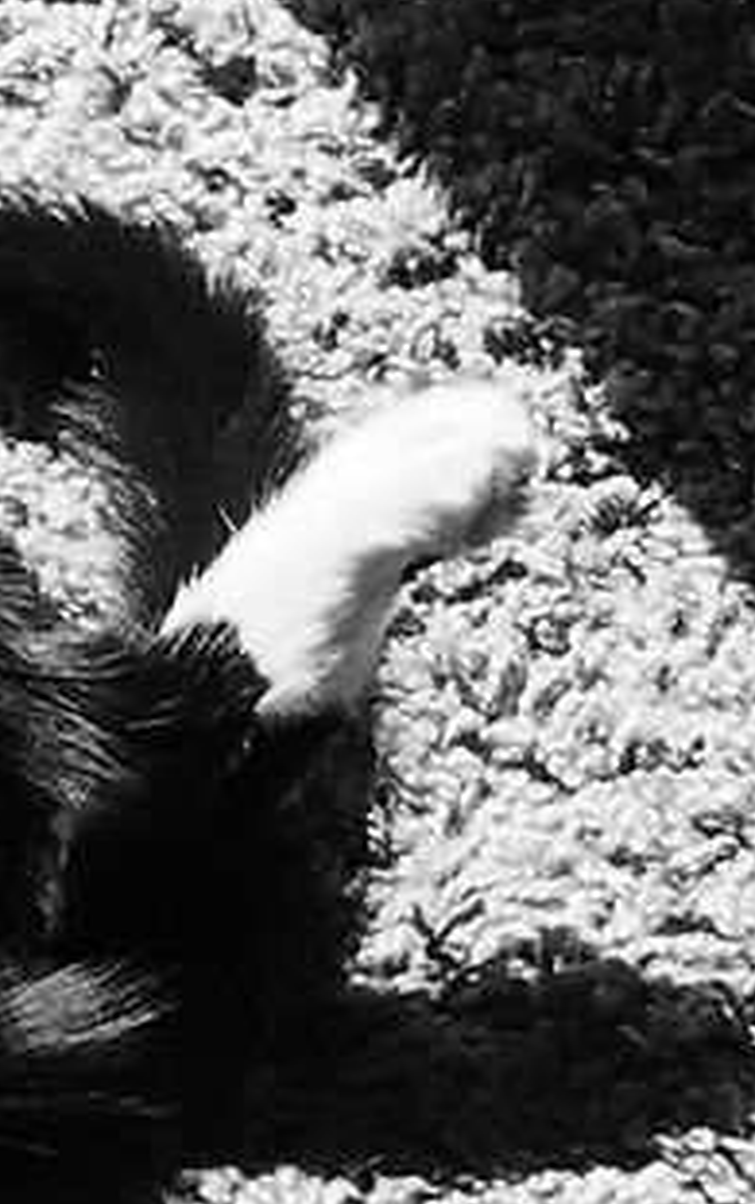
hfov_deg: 5.3
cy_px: 840
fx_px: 7785
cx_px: -1196
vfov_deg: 8.8
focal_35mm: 237
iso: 25
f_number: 2.2
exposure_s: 1/210
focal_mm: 4.15
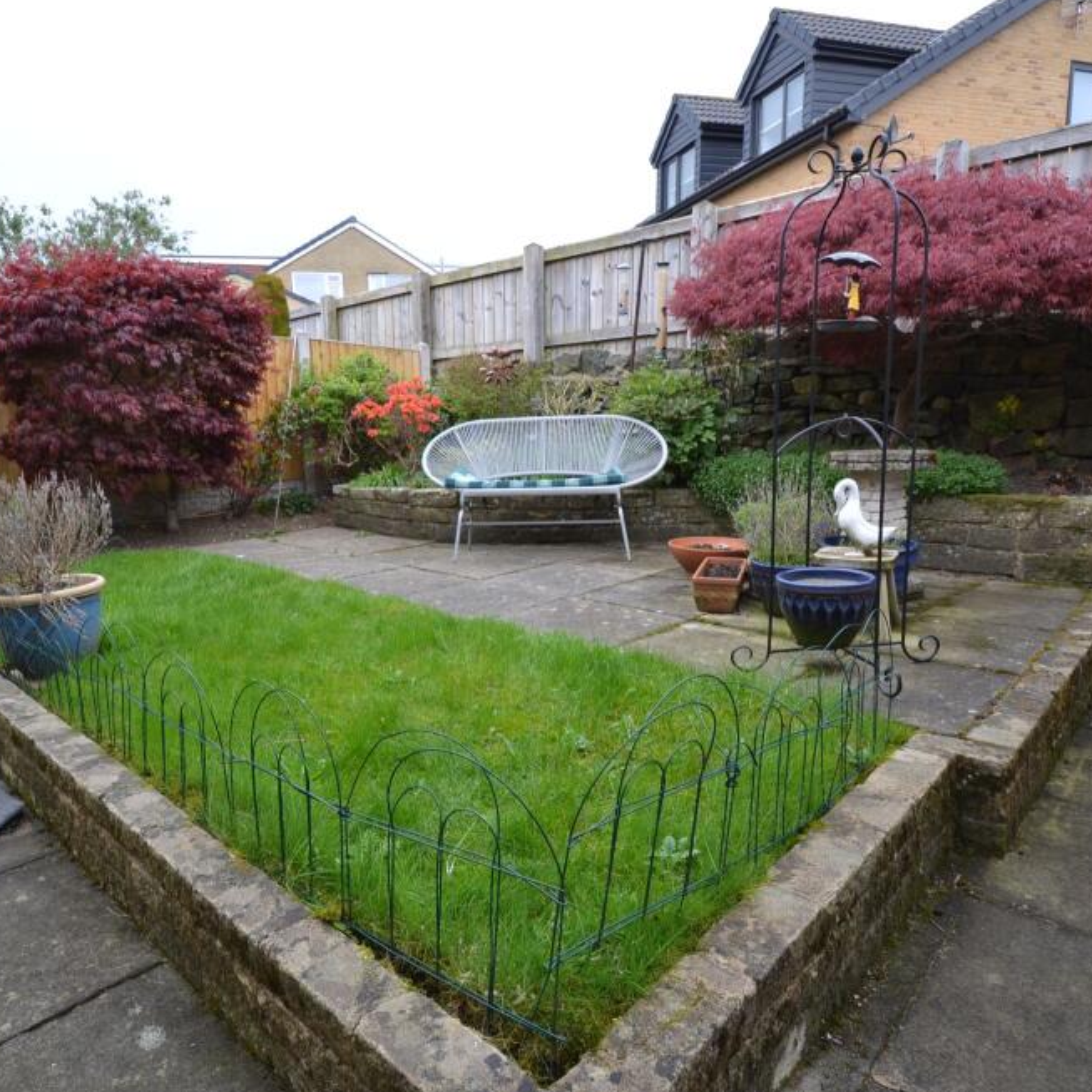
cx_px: 487
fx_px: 714
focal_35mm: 20
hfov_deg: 74.6
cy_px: 564
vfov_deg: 74.8
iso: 280
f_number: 5.6
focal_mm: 10
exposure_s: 1/125
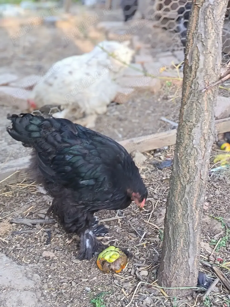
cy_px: 154
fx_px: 425
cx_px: 115
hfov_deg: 30.3
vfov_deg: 39.7
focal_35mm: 48
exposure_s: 1/50
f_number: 4
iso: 372
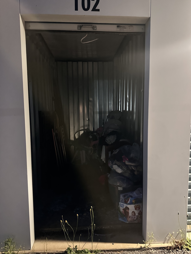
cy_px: 127
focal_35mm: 24
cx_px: 96
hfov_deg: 56.8
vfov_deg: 71.6
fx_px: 177
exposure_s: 1/28
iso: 2000
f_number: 1.78
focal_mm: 6.86
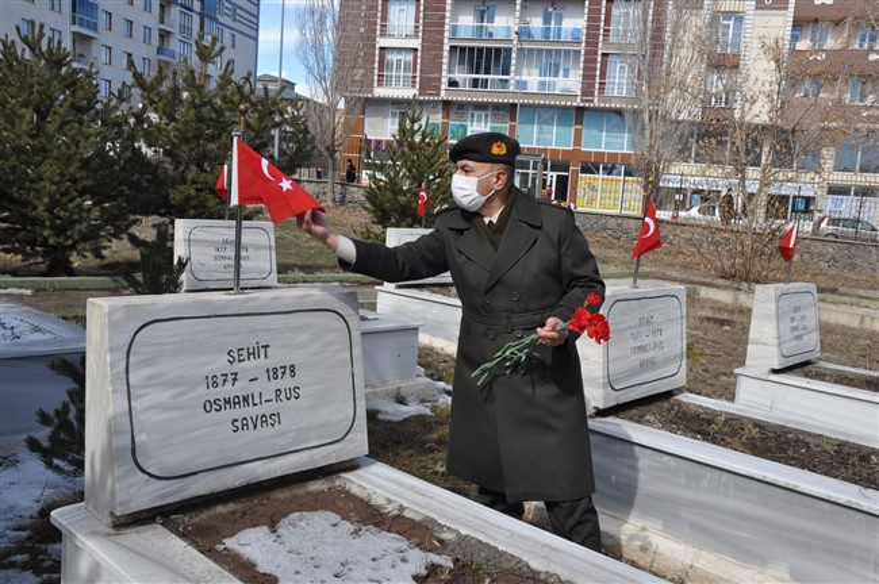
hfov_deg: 57.3
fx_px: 805
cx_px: 440
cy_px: 292
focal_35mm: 33
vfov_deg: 39.9
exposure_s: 1/160
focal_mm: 22
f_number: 13
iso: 200
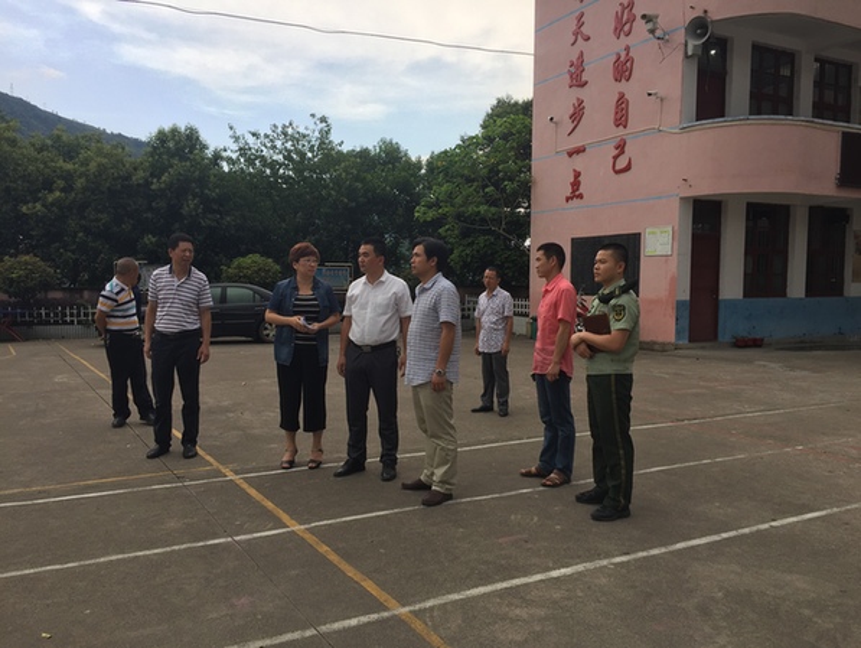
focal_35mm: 29
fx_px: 722
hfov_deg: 61.6
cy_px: 324
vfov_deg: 48.3
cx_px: 430
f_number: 2.2
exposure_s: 1/421
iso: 32
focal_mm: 4.15
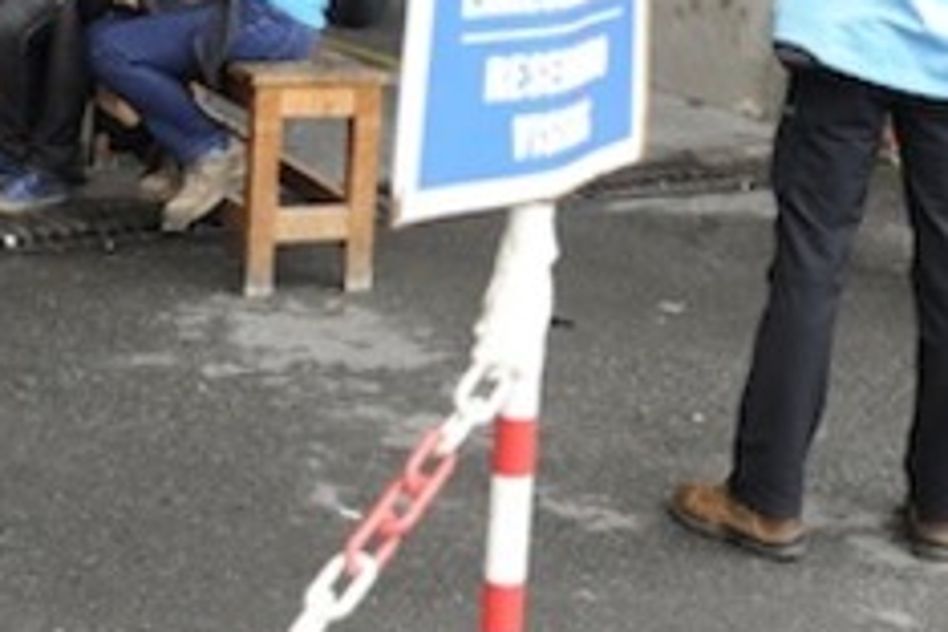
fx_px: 2370
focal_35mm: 90
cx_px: 547
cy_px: -290
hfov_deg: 22.6
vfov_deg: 14.3
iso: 800
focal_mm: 29
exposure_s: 1/160
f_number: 3.2
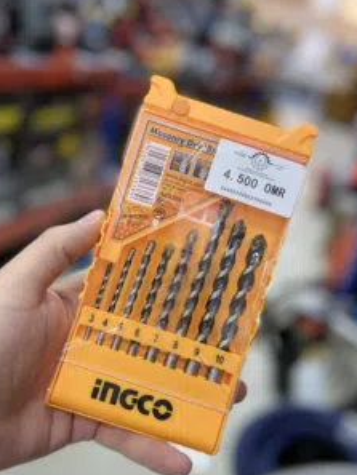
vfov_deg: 52.6
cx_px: 174
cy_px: 237
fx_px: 481
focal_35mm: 35
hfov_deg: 40.7
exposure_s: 1/121
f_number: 1.5
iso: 50
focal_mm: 5.7
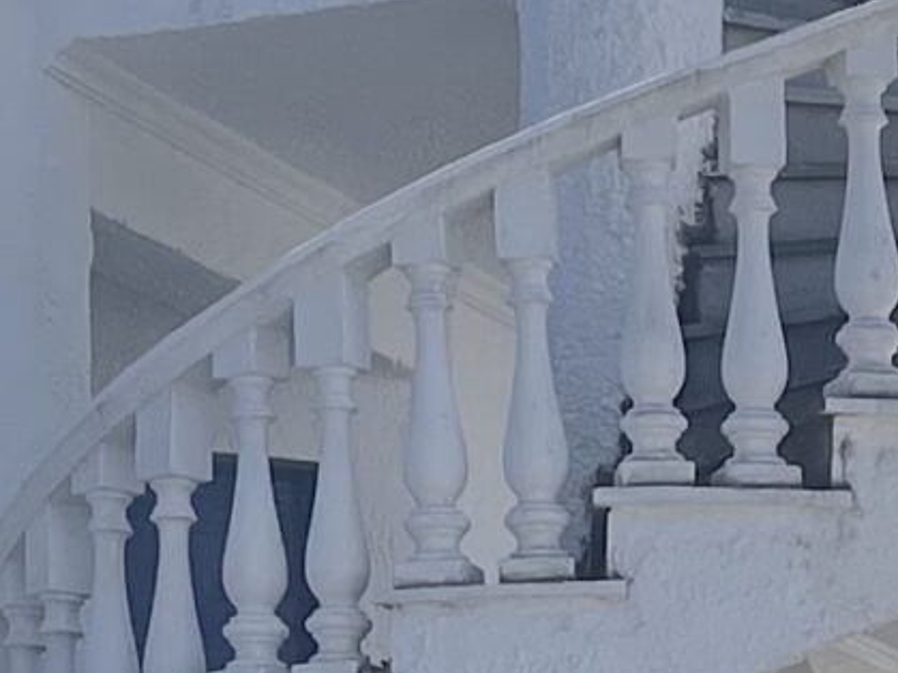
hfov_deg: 12.3
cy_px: 1406
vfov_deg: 8.7
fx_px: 4124
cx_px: 823
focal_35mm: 159
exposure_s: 1/5618
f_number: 1.6
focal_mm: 5.1
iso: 32
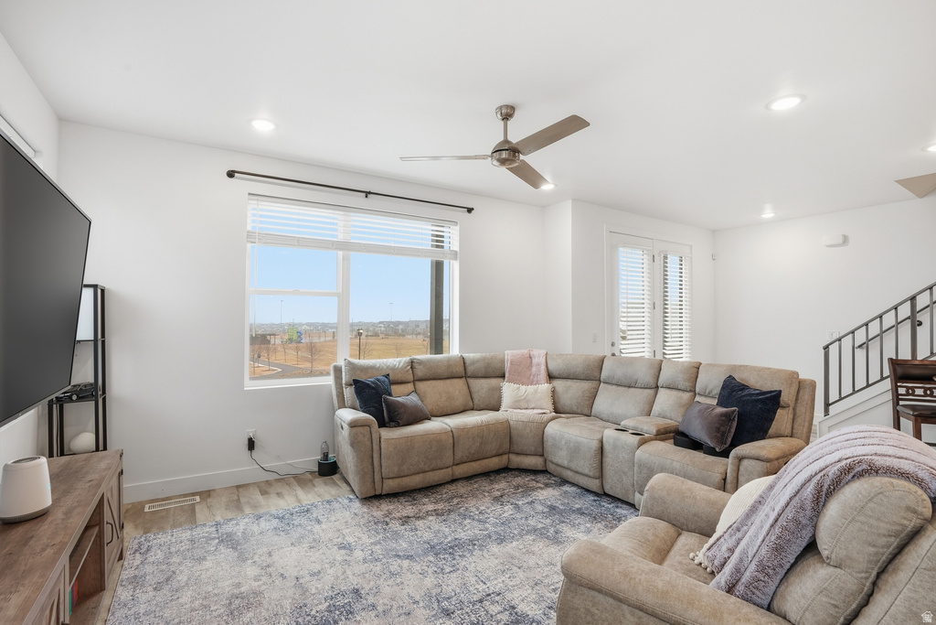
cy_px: 312
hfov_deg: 96.7
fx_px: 416
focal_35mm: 16
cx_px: 468
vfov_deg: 73.8
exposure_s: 1/400
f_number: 9
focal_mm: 16
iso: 250
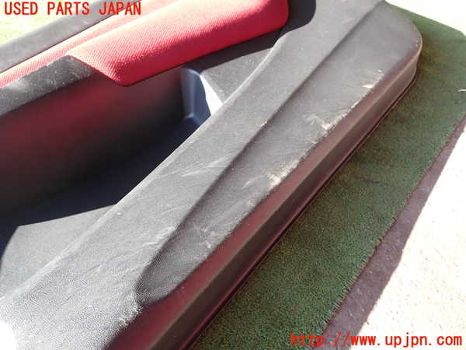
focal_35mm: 30
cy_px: 175
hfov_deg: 60.0
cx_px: 233
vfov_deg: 46.8
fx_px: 404
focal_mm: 5.4
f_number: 2.3
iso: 100
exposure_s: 1/100
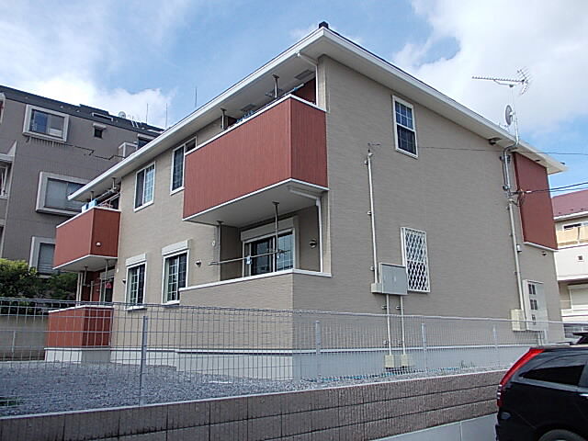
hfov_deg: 63.4
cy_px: 220
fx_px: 476
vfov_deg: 49.7
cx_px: 294
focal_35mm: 28
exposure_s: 1/320
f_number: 5.4
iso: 80
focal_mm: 4
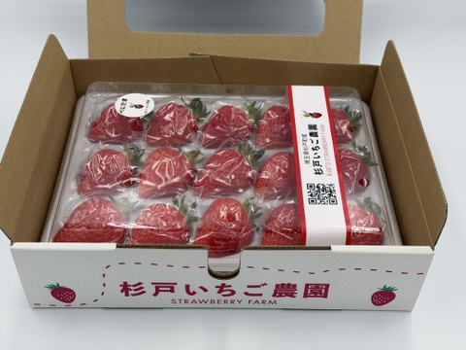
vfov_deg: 30.3
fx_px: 646
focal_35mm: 48
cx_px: 233
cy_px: 175
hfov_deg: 39.7
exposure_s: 1/652
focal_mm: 6.76
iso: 64
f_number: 1.78
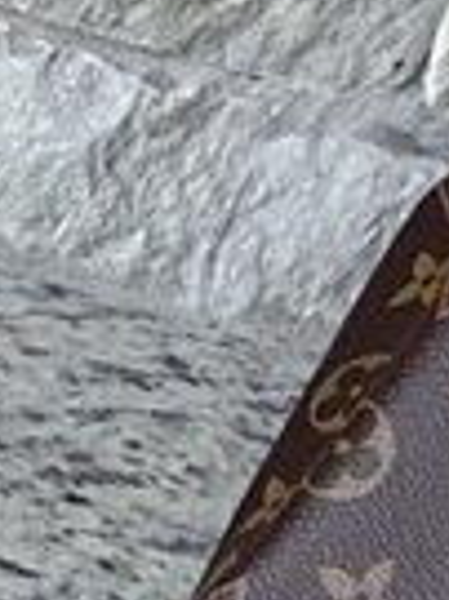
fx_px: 8903
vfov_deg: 3.9
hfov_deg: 2.8
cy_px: 80
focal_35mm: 514
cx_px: 1474
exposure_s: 1/121
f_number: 2.8
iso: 125
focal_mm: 9
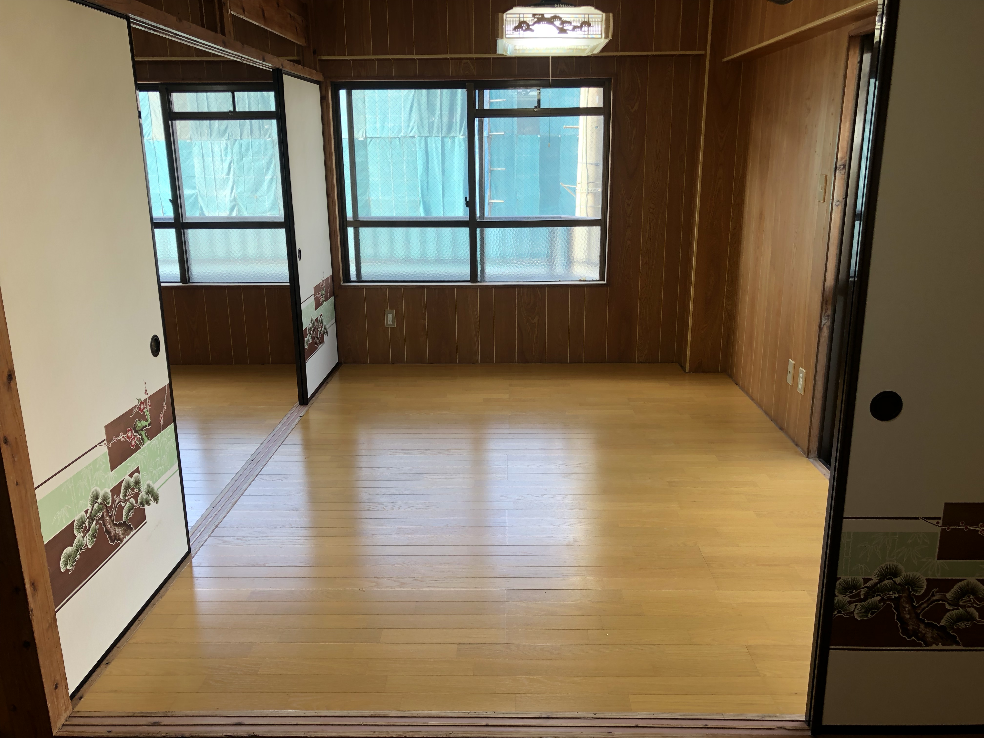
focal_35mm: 28
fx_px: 796
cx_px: 492
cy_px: 369
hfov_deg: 63.4
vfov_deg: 49.7
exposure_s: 1/120
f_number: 1.8
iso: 40
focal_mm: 4
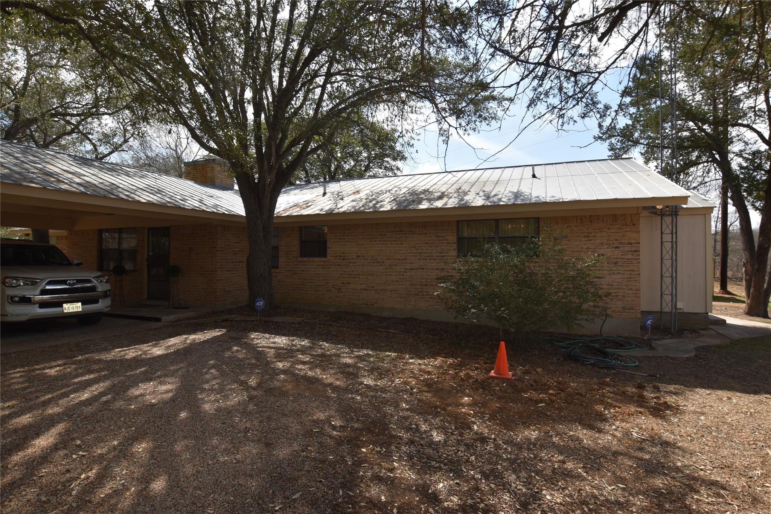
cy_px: 257
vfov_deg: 67.4
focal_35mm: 18
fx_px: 385
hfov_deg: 90.0
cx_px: 386
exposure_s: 1/200
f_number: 9
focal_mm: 12
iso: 100
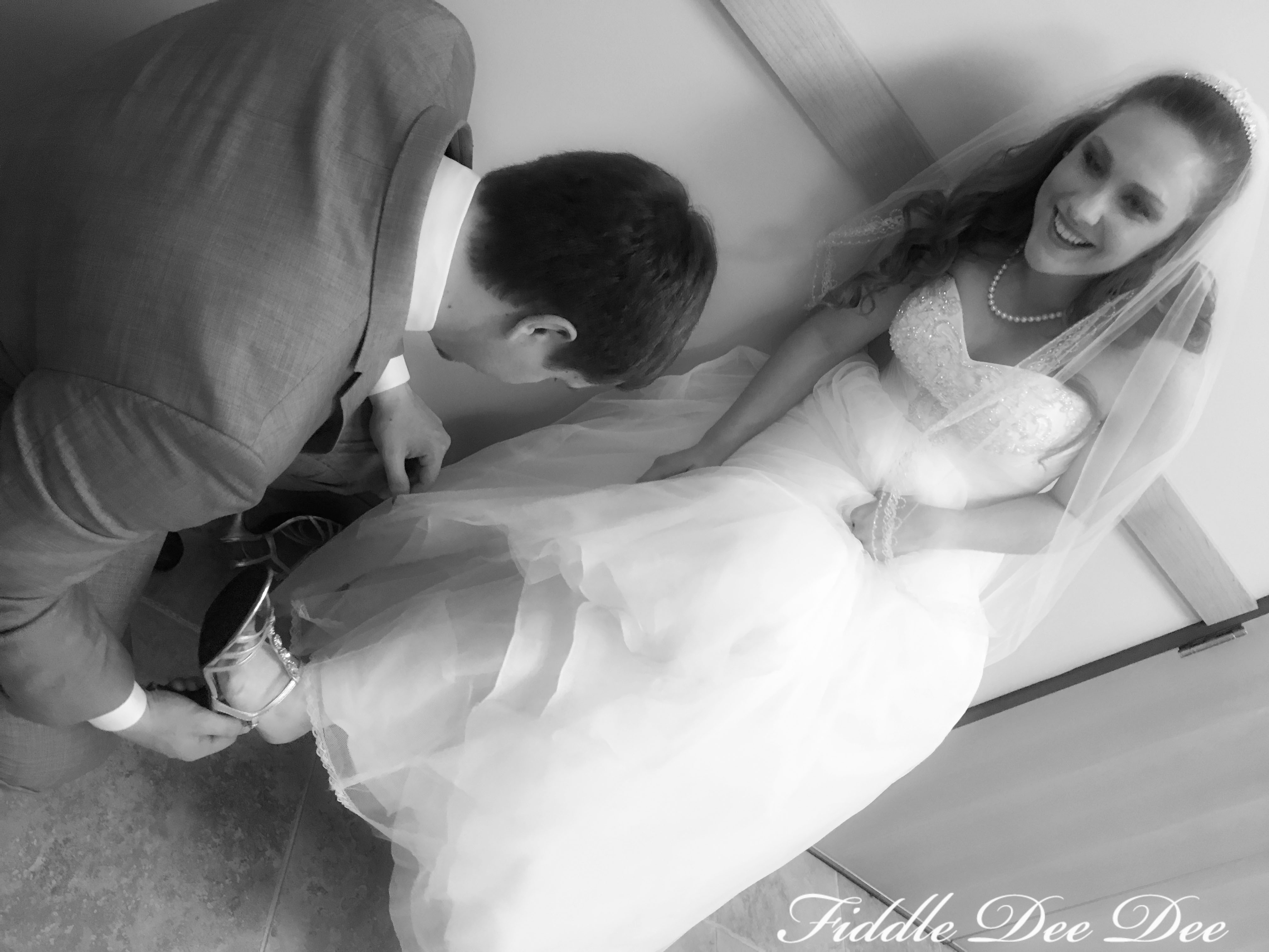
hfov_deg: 61.7
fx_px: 1063
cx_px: 634
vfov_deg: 48.2
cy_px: 476
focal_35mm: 29
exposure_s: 1/15
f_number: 2.2
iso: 80
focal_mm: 4.15
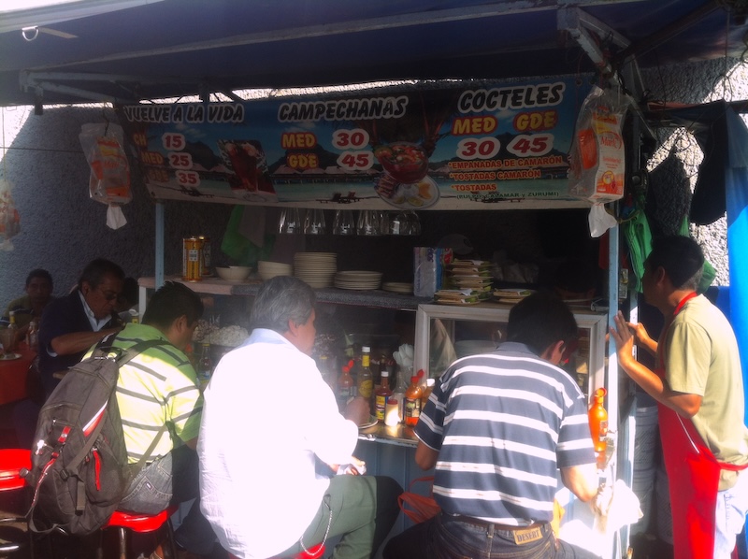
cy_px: 280
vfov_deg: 40.6
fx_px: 755
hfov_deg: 52.7
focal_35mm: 35
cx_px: 374
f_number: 2.8
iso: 80
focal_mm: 3.85
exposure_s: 1/408
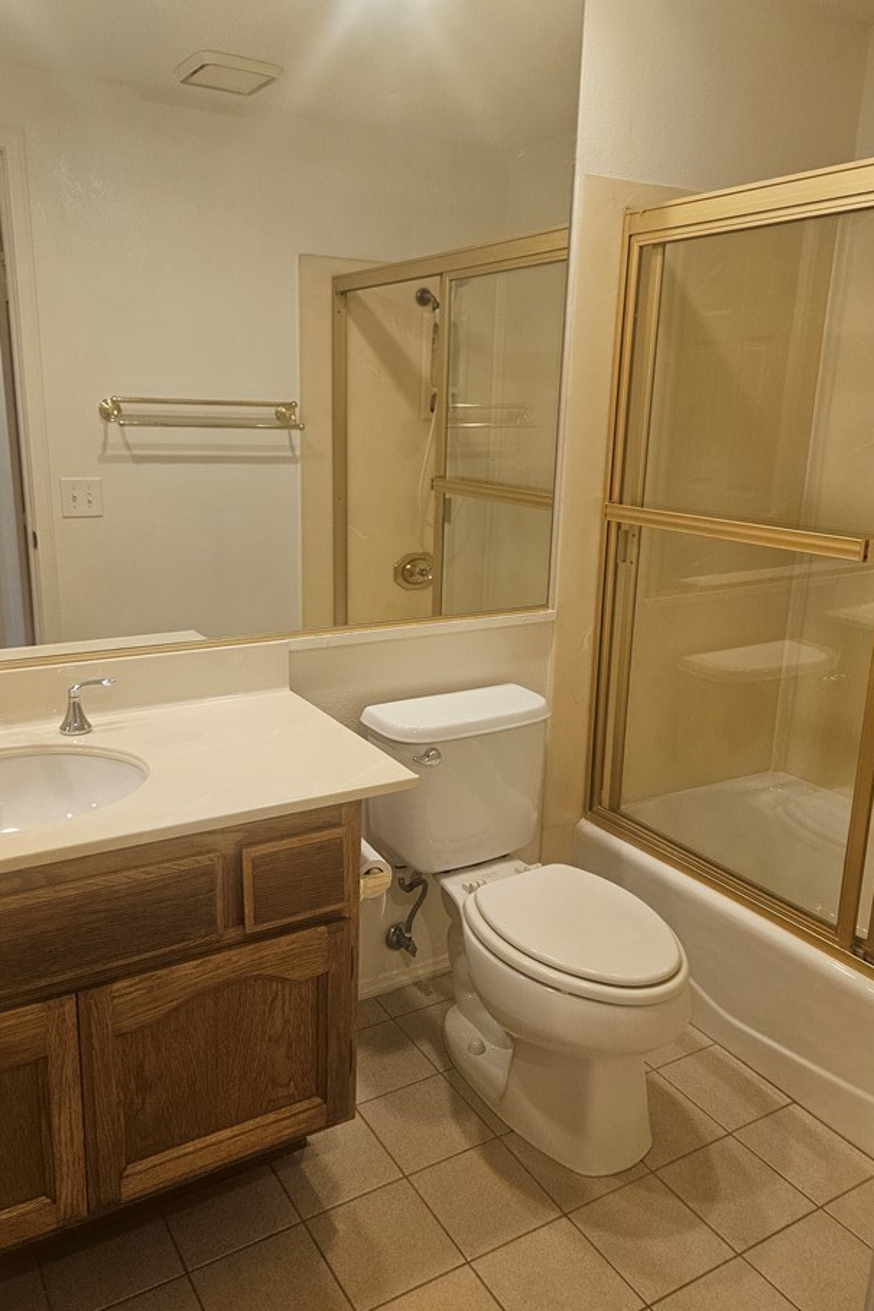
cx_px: 426
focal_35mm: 27
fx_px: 983
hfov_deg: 47.9
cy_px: 643
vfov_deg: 67.4
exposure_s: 1/120
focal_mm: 5.4
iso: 250
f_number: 1.8
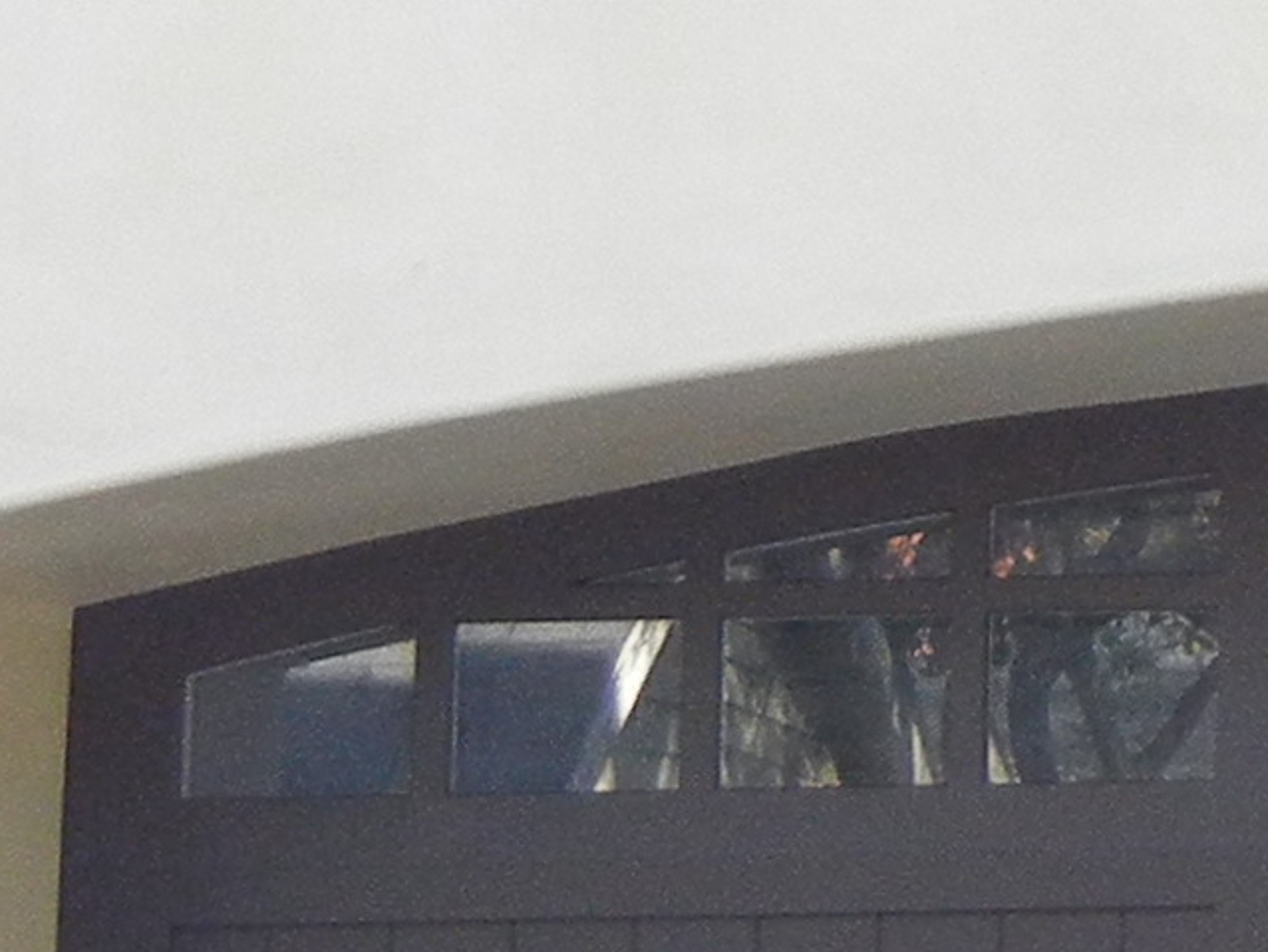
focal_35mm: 188
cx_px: 2615
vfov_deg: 7.9
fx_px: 6889
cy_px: -6
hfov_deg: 9.7
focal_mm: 5.4
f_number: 3.5
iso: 230
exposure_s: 1/98.2
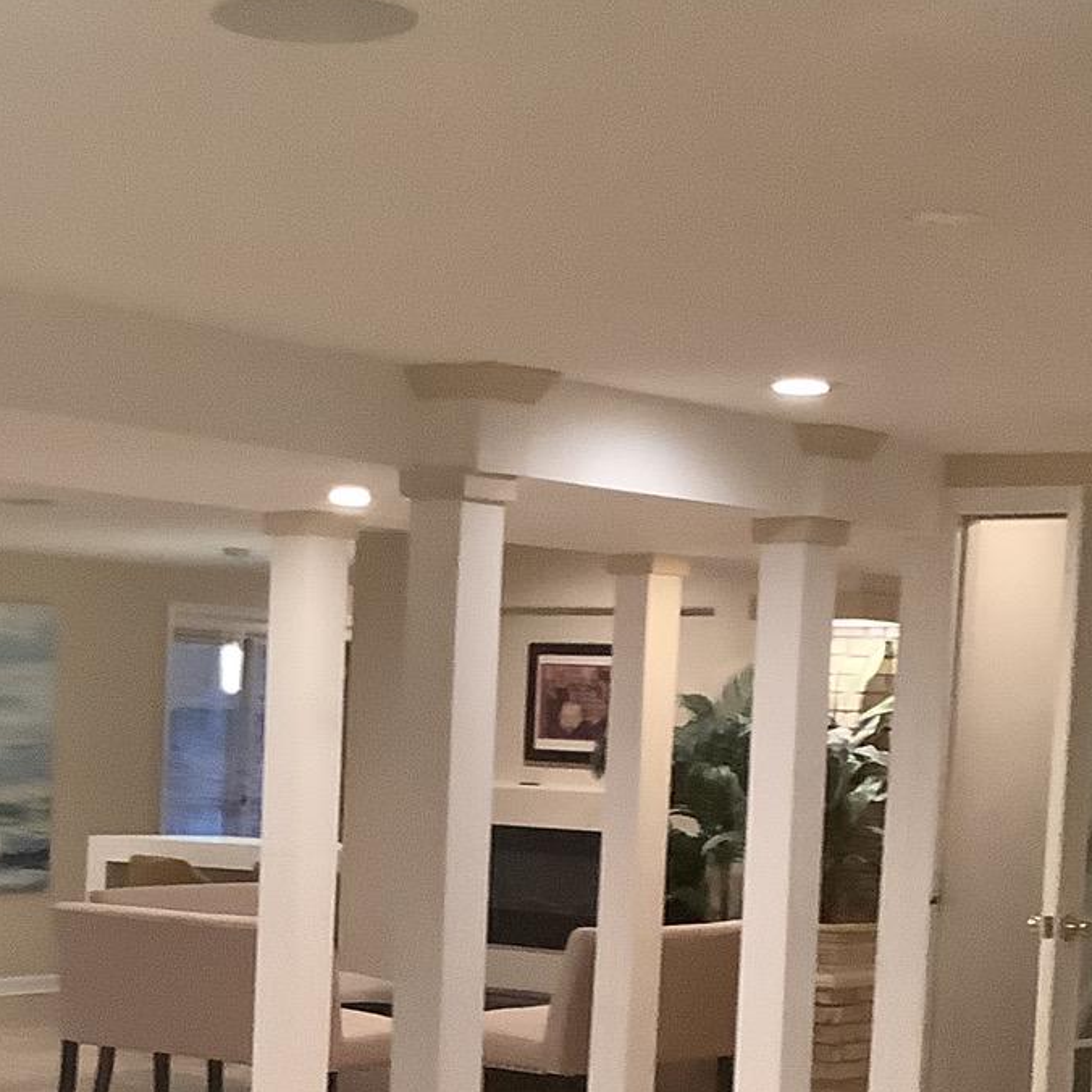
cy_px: 916
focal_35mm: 83
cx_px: 252
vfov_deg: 20.6
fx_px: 2962
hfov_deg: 20.7
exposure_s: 1/60
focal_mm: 3.3
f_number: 2.4
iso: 320
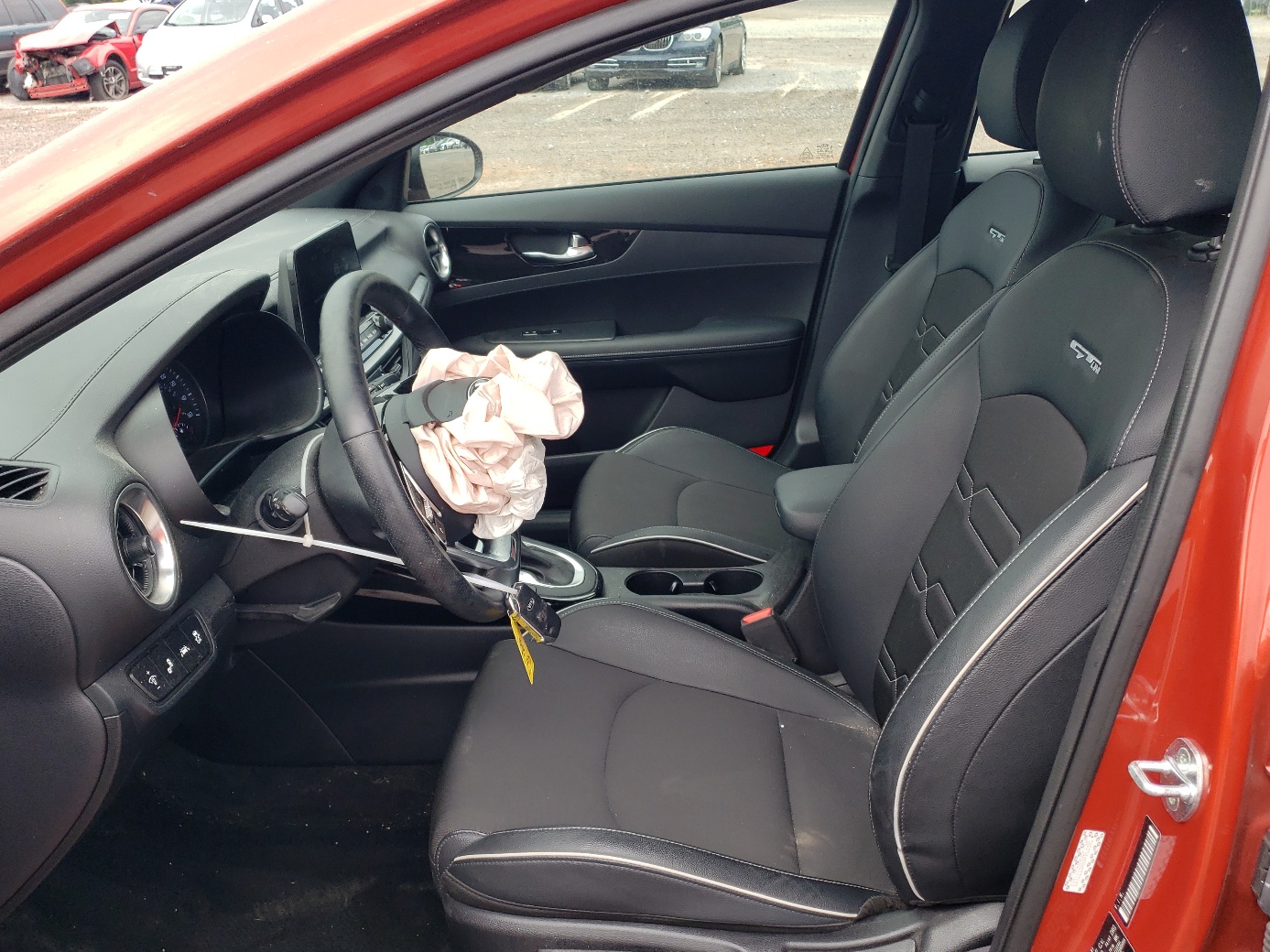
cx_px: 623
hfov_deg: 60.0
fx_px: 1101
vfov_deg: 46.7
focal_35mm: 30
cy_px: 532
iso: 50
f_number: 1.5
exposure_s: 1/400
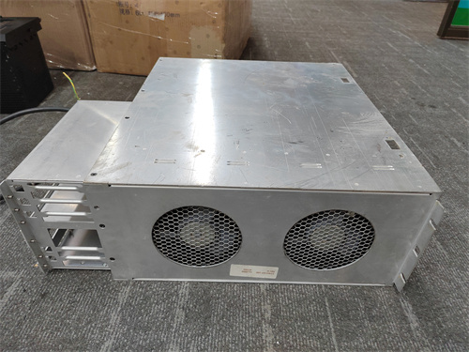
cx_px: 234
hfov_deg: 73.9
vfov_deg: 58.9
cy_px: 176
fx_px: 312
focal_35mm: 23
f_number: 1.9
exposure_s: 1/100
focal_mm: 5.52
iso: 1222
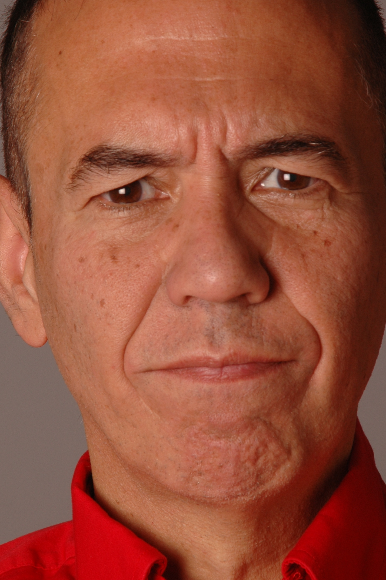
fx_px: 5246
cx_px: 192
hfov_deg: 4.2
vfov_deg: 6.3
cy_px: 243
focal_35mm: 326
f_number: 14
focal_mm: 155
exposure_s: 1/320
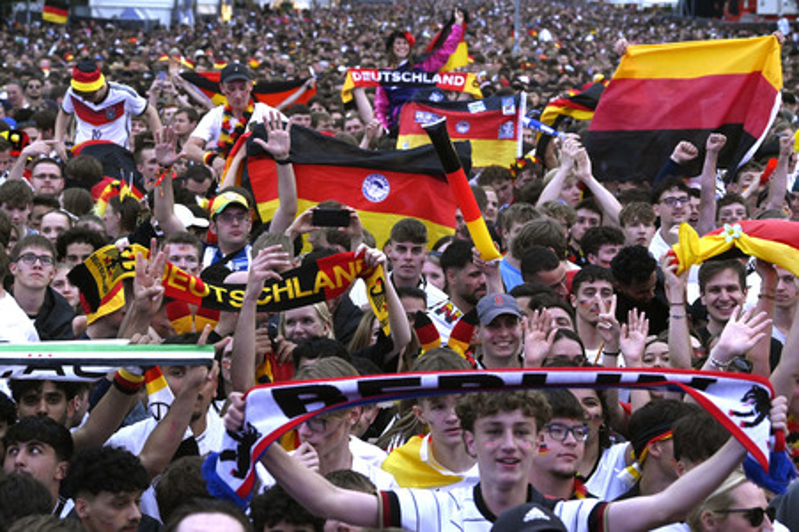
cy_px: 266
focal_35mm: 100
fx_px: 2218
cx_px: 400
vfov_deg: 13.7
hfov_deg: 20.4
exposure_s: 1/800
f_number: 7.1
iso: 4000
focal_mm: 100
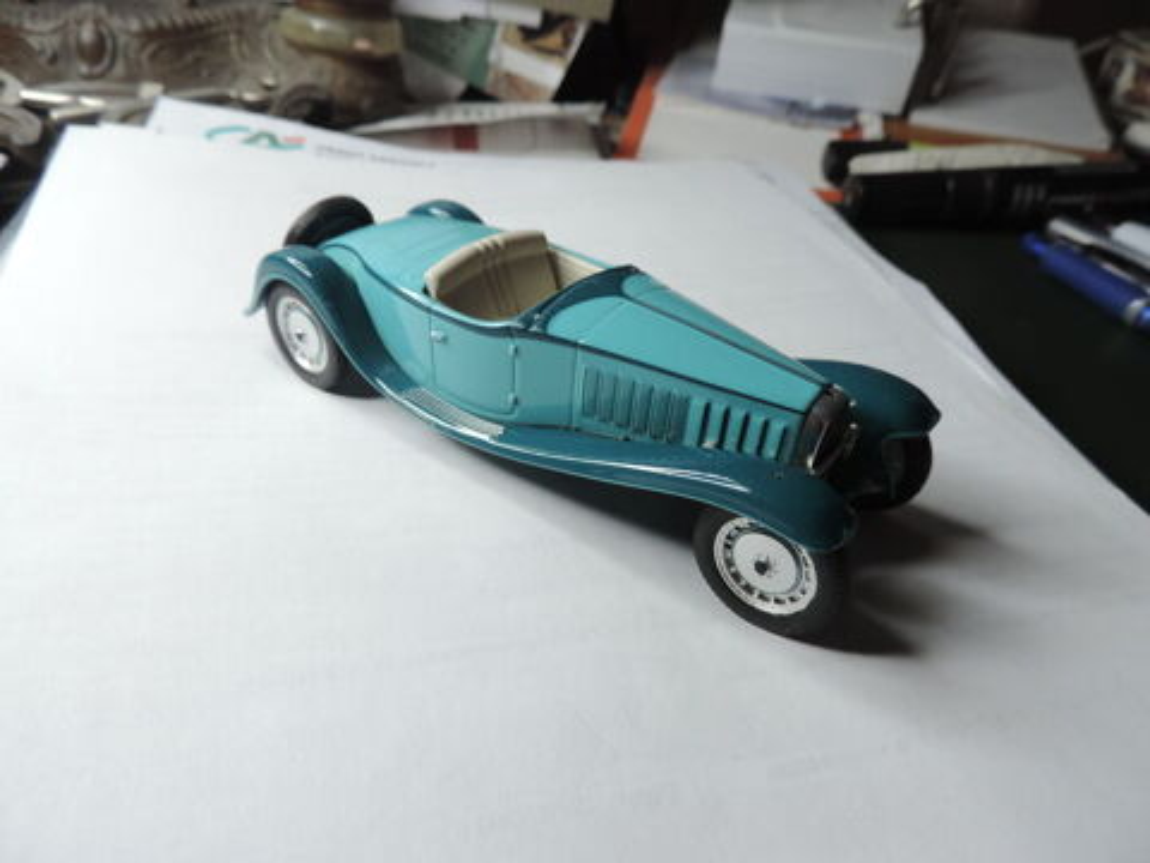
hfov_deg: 71.6
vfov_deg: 56.8
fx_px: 797
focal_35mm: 24
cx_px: 575
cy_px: 432
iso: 100
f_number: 3
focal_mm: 4.3
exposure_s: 1/30
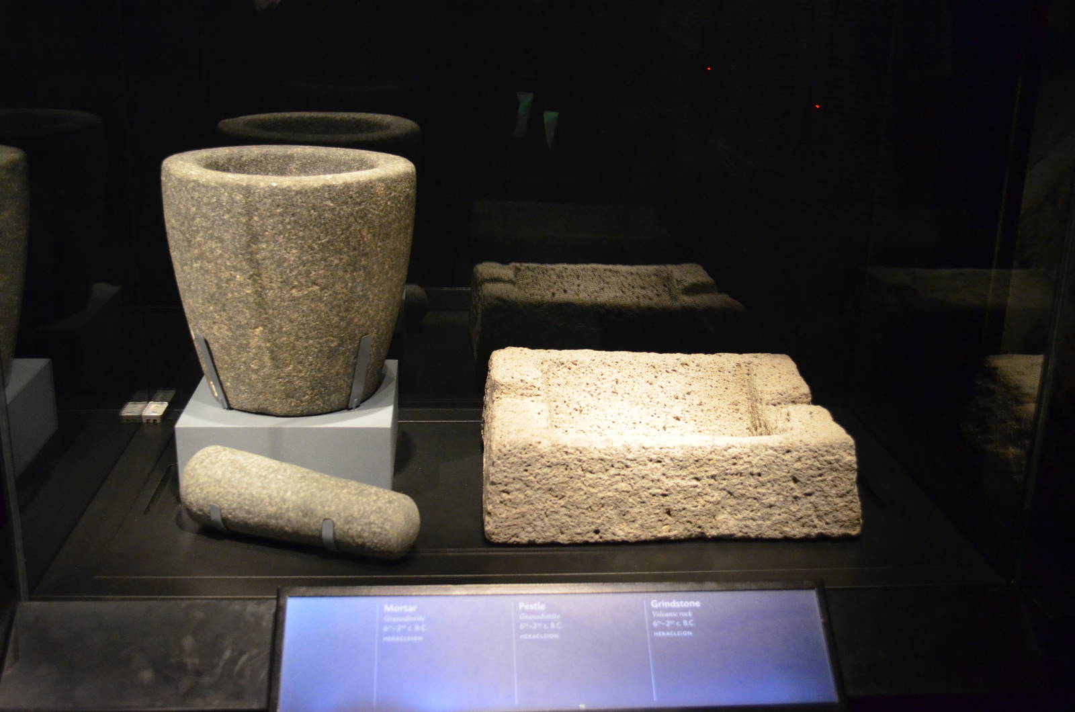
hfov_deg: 49.6
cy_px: 356
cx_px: 538
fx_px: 1162
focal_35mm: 39
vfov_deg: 34.1
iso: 3200
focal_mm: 26
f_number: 4.2
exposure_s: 1/25
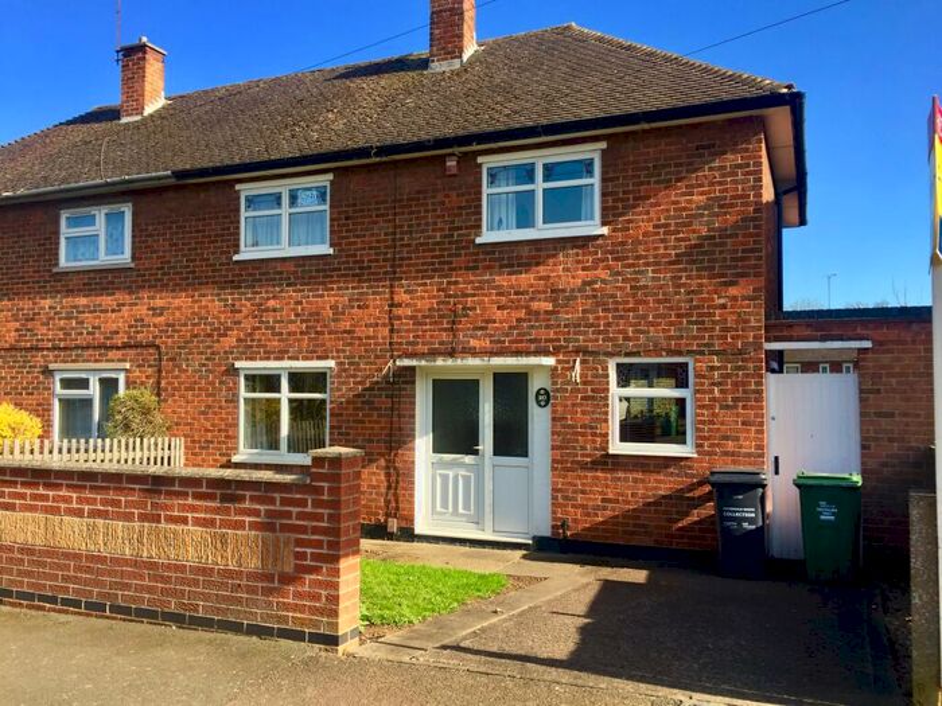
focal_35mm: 29
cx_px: 471
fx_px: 789
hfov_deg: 61.7
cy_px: 353
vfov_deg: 48.2
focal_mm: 4.15
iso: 32
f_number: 2.2
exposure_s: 1/842
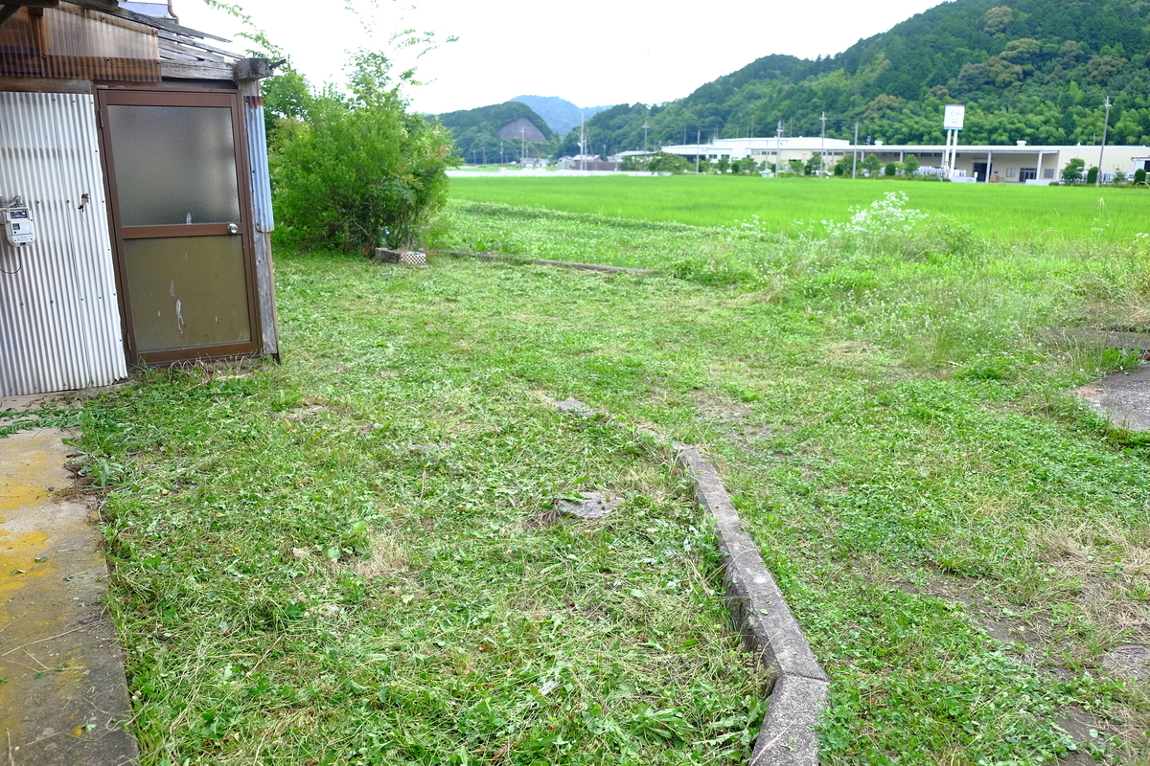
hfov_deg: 67.4
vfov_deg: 47.9
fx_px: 862
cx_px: 575
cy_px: 383
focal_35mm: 27
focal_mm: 18
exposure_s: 1/250
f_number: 2.8
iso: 200
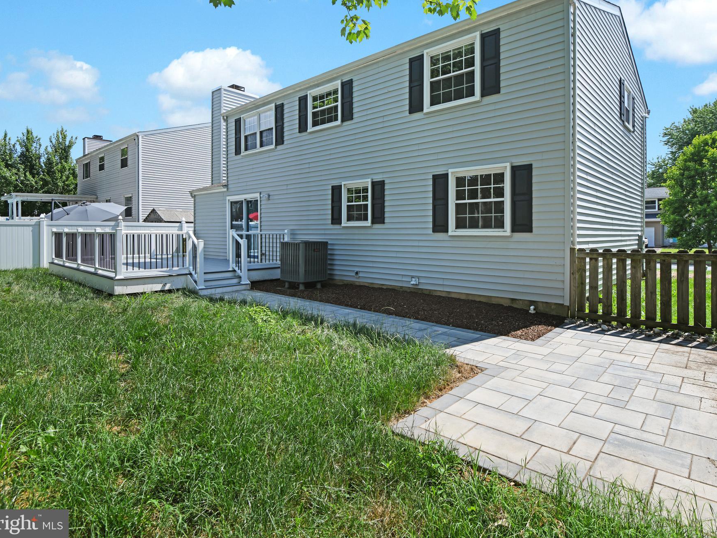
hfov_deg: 87.4
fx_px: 373
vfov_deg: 71.6
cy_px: 260
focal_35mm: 18
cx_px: 397
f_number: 8
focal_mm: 16
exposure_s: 1/160
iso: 100
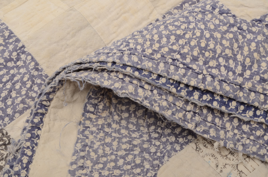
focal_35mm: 82
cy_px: 88
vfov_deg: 16.5
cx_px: 134
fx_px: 613
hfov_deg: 24.7
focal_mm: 55
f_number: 32
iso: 100
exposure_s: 1/160
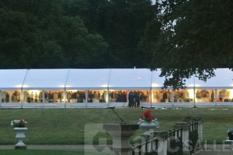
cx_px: 162
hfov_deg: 11.4
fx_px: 1171
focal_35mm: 181
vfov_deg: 7.6
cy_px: 142
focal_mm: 30
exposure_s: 1/60
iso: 3200
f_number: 5.6
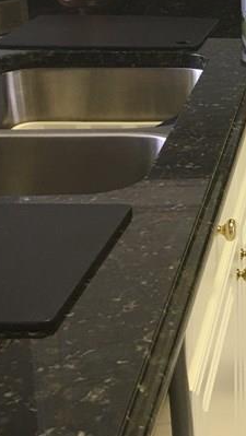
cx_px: 492
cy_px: 59
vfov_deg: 25.5
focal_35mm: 81
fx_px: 938
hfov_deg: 13.0
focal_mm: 4.15
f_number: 2.2
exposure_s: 1/15
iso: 40
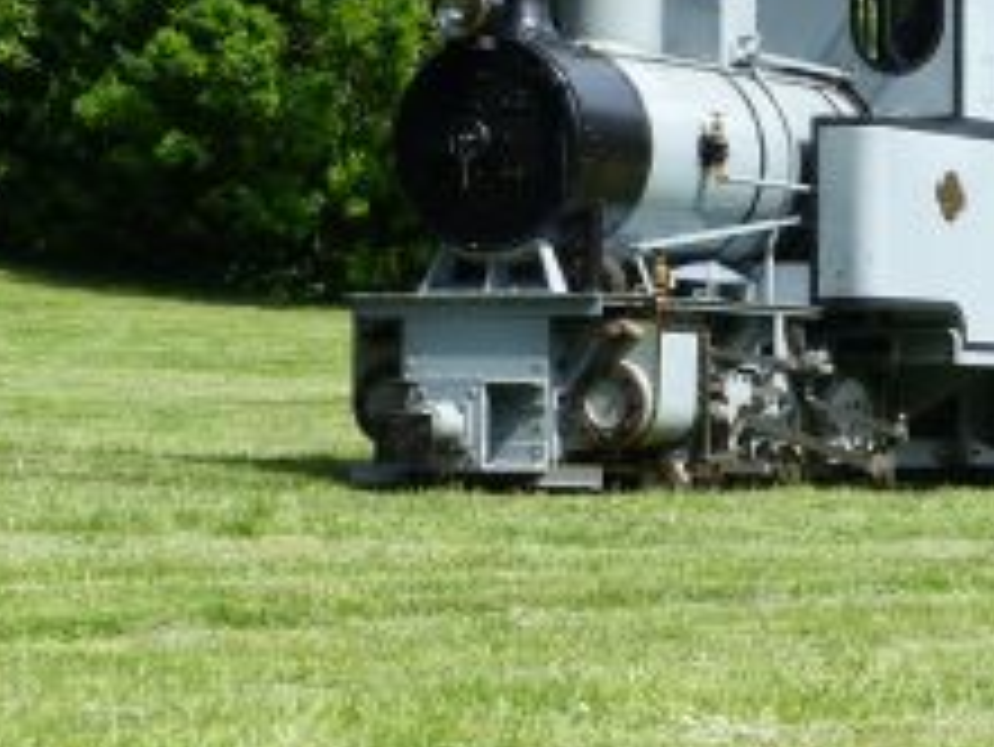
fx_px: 5143
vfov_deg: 8.3
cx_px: 765
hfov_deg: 11.0
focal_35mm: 179
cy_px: 189
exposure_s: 1/640
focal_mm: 17.8
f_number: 4
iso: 100
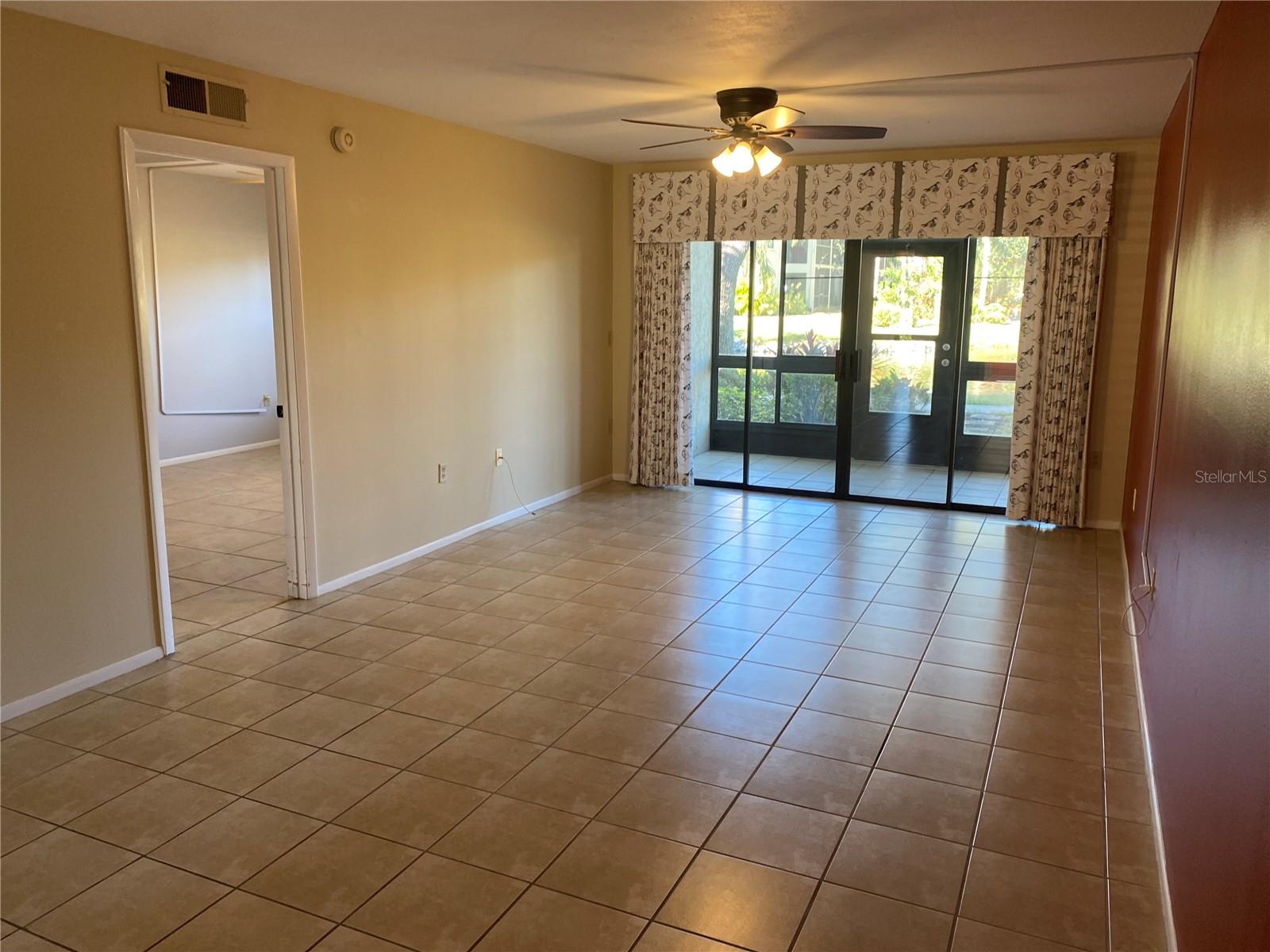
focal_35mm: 26
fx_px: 954
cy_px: 476
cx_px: 635
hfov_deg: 67.3
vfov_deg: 53.1
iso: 125
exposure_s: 1/120
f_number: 1.8
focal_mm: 4.25
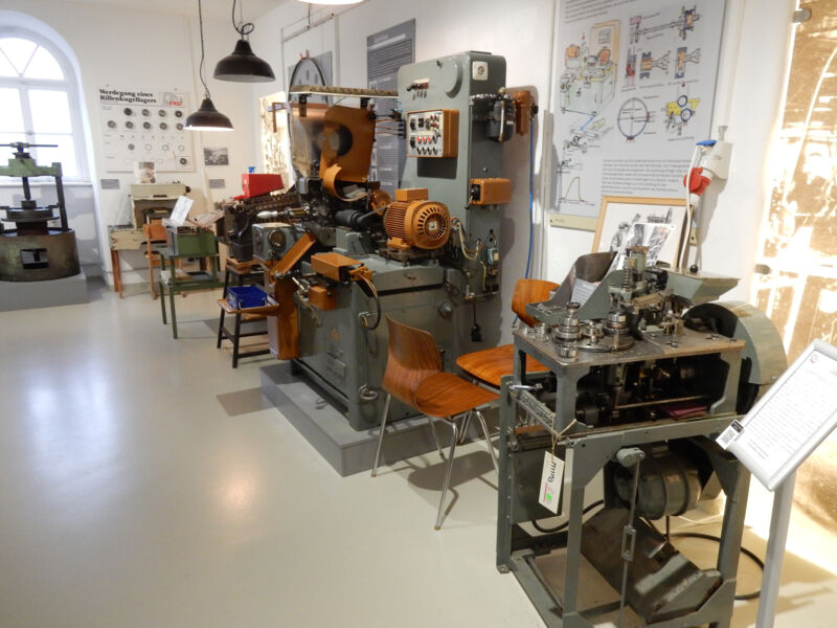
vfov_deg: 54.9
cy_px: 314
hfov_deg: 69.4
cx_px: 418
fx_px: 604
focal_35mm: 25
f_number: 3.7
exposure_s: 1/20
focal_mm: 4.5
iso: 400
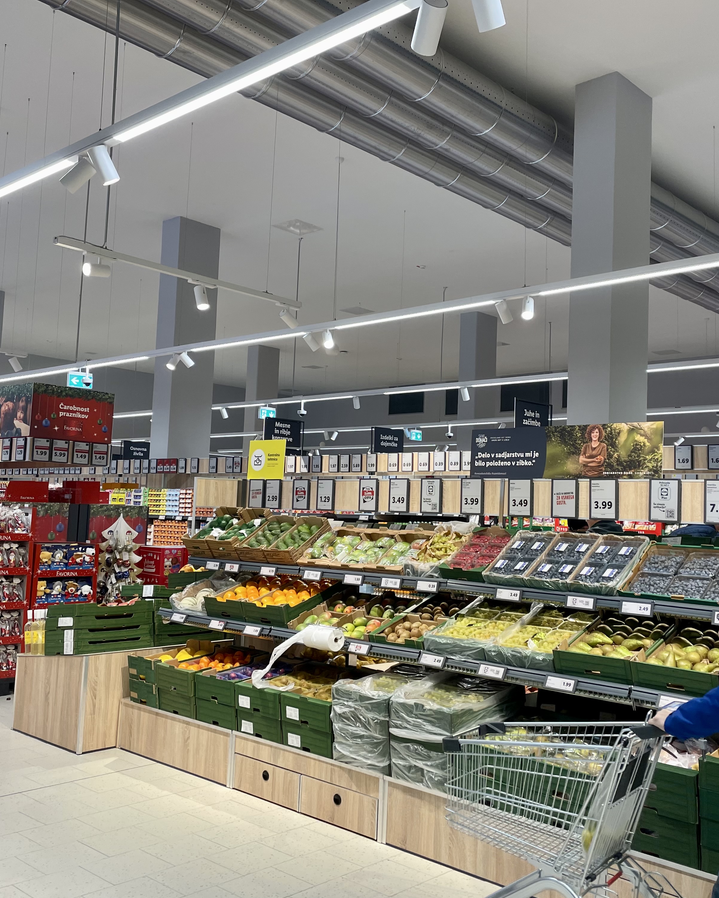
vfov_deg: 52.8
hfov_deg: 43.2
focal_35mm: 34
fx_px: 904
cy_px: 450
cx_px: 425
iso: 50
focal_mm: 4.2
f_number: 1.6
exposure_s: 1/100
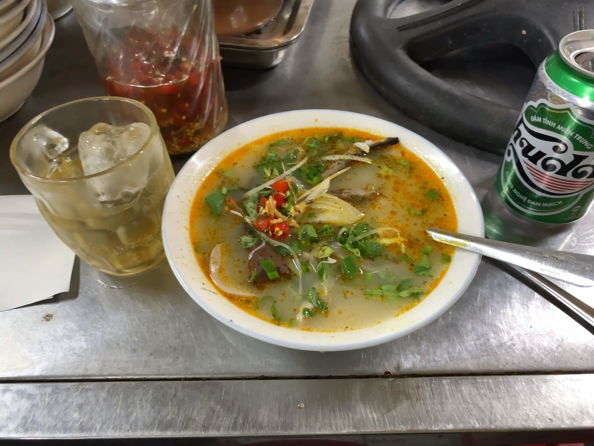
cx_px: 297
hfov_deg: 67.3
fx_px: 446
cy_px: 223
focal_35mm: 26
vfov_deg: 53.1
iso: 400
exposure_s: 1/30
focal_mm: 4.25
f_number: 1.8
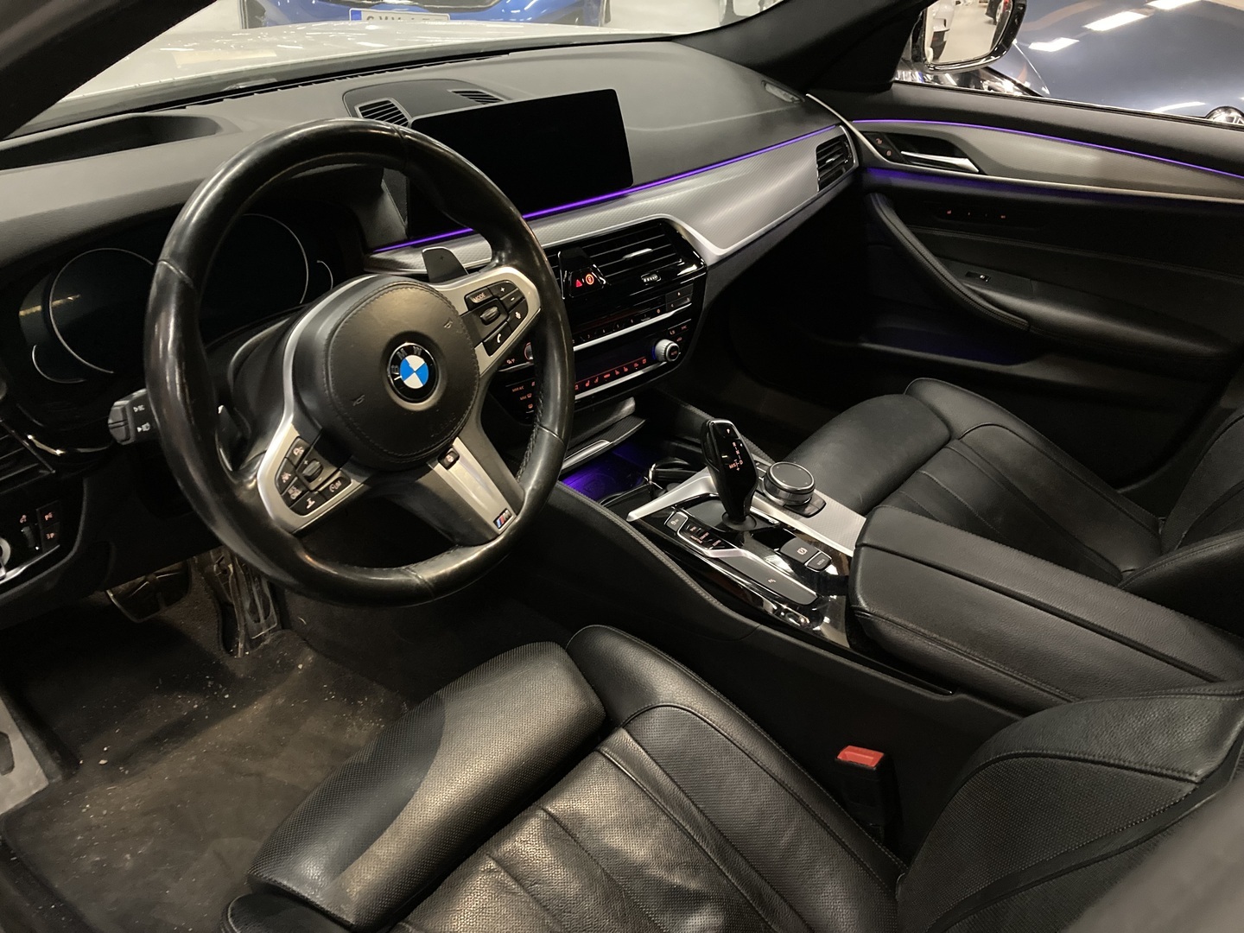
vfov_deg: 49.7
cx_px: 622
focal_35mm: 28
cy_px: 466
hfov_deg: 63.4
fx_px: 1006
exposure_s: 1/25
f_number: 1.8
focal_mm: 3.99
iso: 500
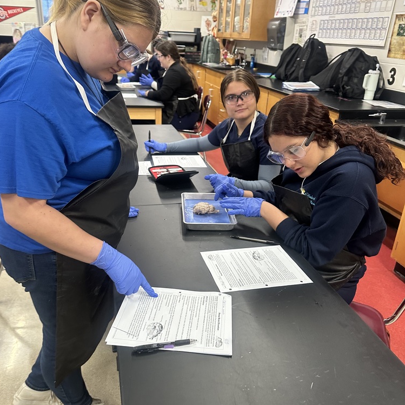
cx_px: 198
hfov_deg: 55.6
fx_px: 384
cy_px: 215
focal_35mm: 29
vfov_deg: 55.6
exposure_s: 1/60
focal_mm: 6.86
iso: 250
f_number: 1.78
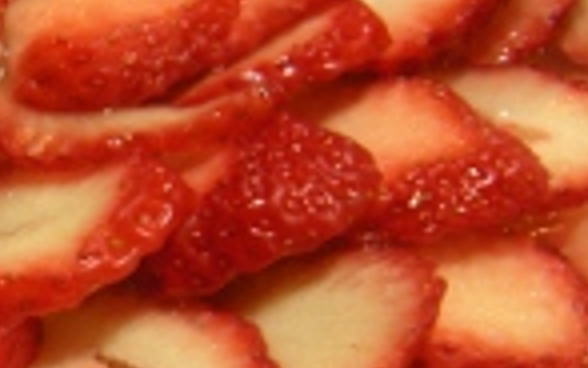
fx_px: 1619
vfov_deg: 13.0
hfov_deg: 19.9
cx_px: -12
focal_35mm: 101
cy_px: 232
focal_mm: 5.9
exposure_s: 1/60
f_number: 3.8
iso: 276
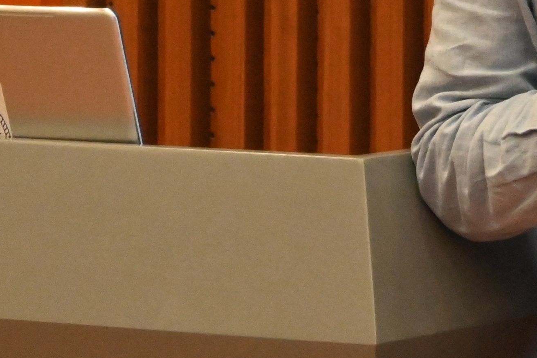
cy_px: -193
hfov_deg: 6.4
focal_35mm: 318
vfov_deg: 4.3
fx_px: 4743
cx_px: 618
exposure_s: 1/60
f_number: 6.3
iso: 3600
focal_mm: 50
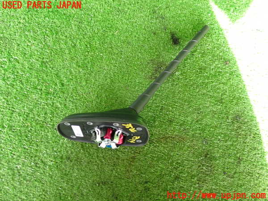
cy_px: 100
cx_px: 134
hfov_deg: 56.8
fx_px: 248
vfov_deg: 44.2
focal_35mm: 32
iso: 200
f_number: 2.4
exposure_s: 1/60
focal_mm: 5.79
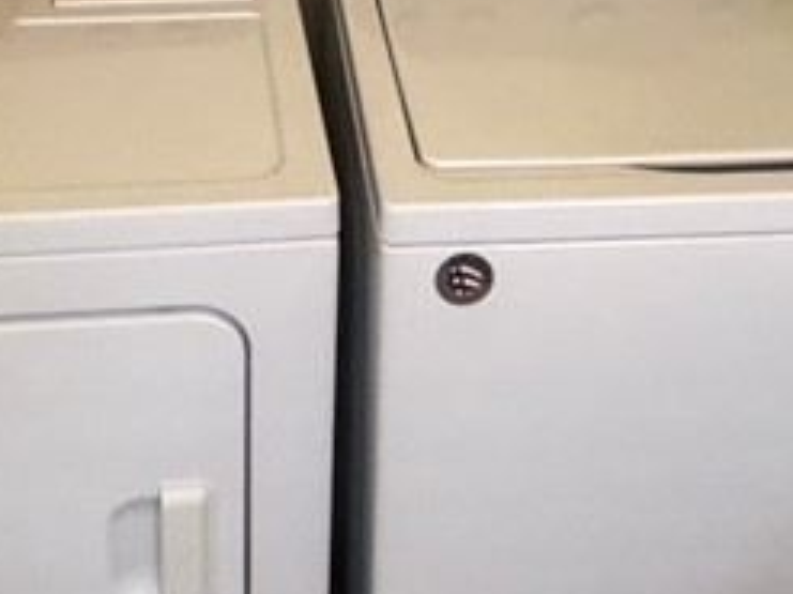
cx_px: 337
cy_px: -154
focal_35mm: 58
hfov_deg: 33.2
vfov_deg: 22.8
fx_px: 1328
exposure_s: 1/60
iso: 640
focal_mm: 2.22
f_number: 2.2
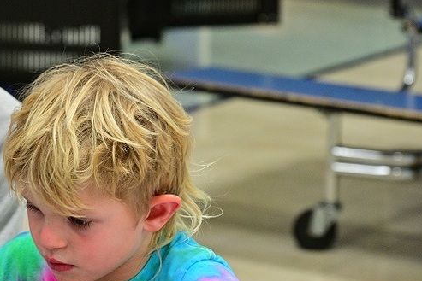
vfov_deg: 6.3
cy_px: 86
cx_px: -9
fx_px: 2556
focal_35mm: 218
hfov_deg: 9.4
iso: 1600
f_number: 6.3
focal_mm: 105
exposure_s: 1/100
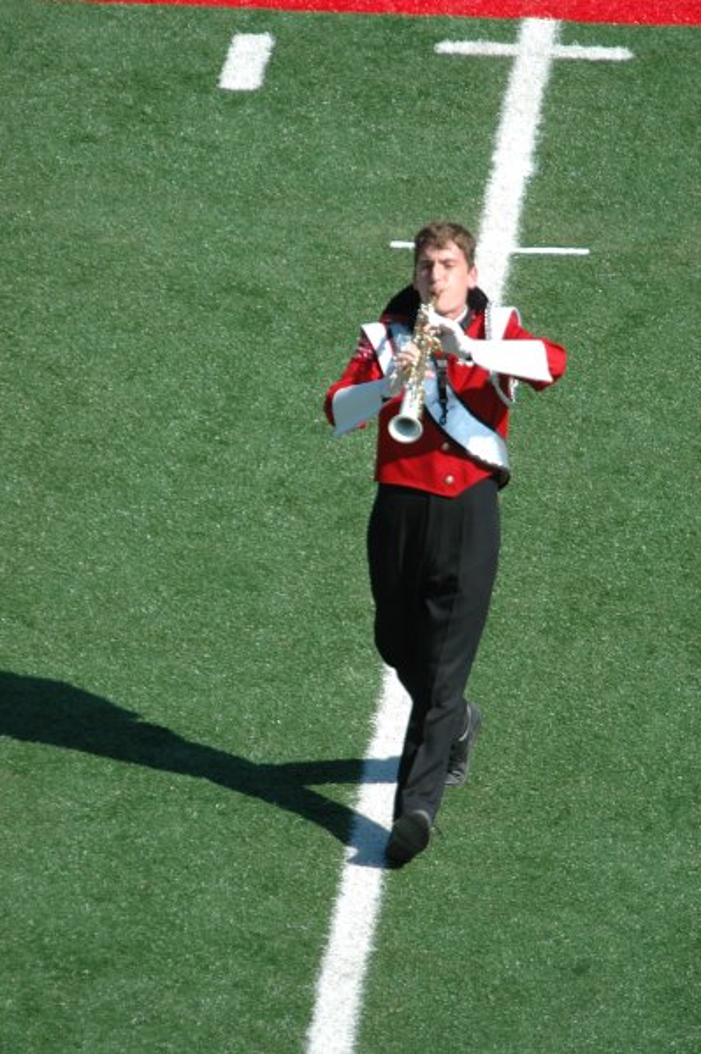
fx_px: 17554
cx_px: 350
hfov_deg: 2.3
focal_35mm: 600
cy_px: 527
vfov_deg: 3.4
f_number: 5.6
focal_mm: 400
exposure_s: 1/800
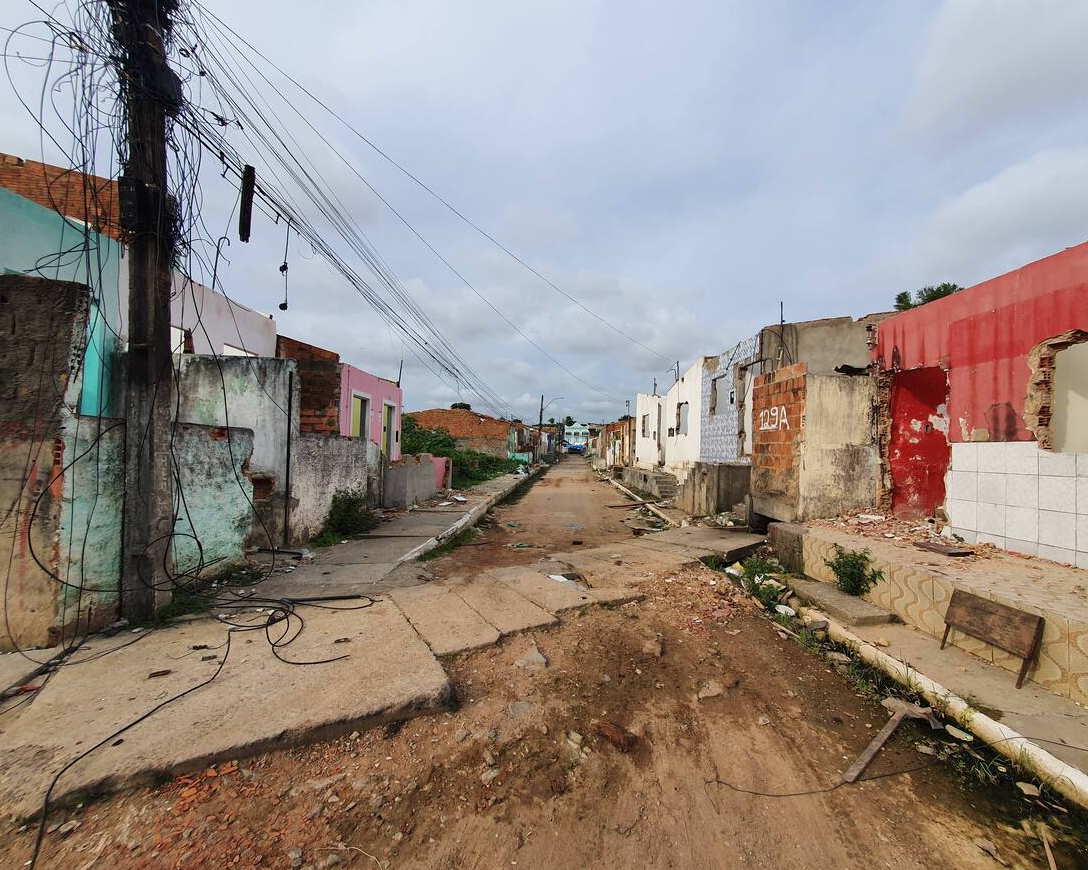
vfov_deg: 88.0
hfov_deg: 100.6
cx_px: 577
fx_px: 451
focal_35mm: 14
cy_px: 435
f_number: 2.2
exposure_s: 1/822
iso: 50
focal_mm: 1.8
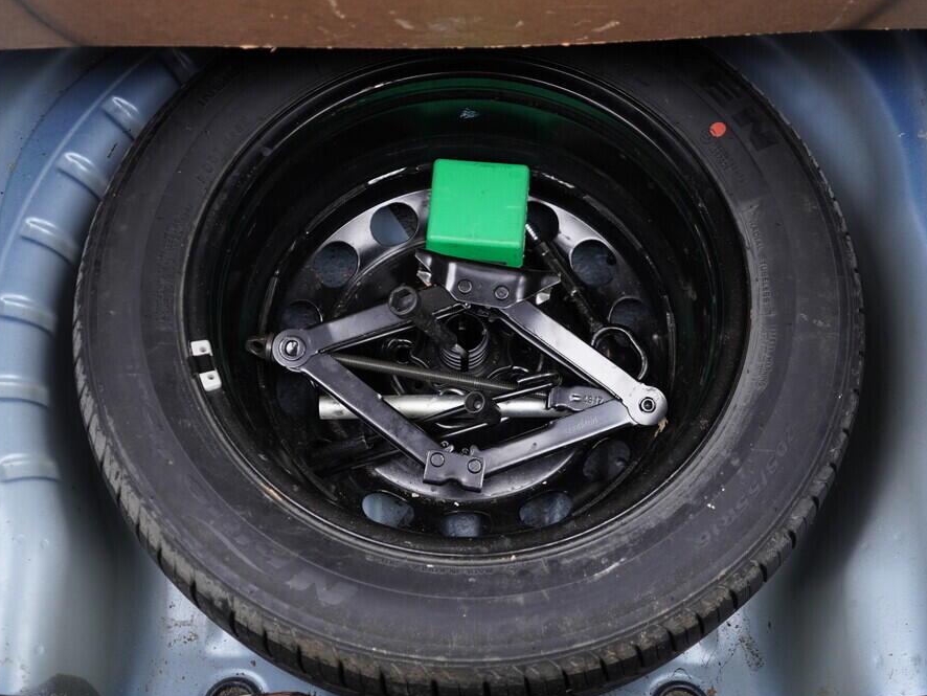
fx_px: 1071
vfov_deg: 36.0
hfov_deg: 46.8
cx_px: 440
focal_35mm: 40
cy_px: 354
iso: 320
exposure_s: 1/40
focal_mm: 24
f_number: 2.8
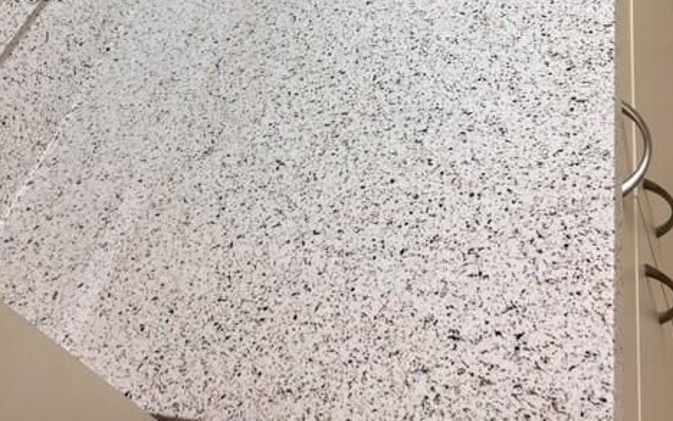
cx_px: 336
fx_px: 771
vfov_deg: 28.6
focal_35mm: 42
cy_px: -4
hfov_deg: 47.2
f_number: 2.2
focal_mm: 4.15
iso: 25
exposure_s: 1/30
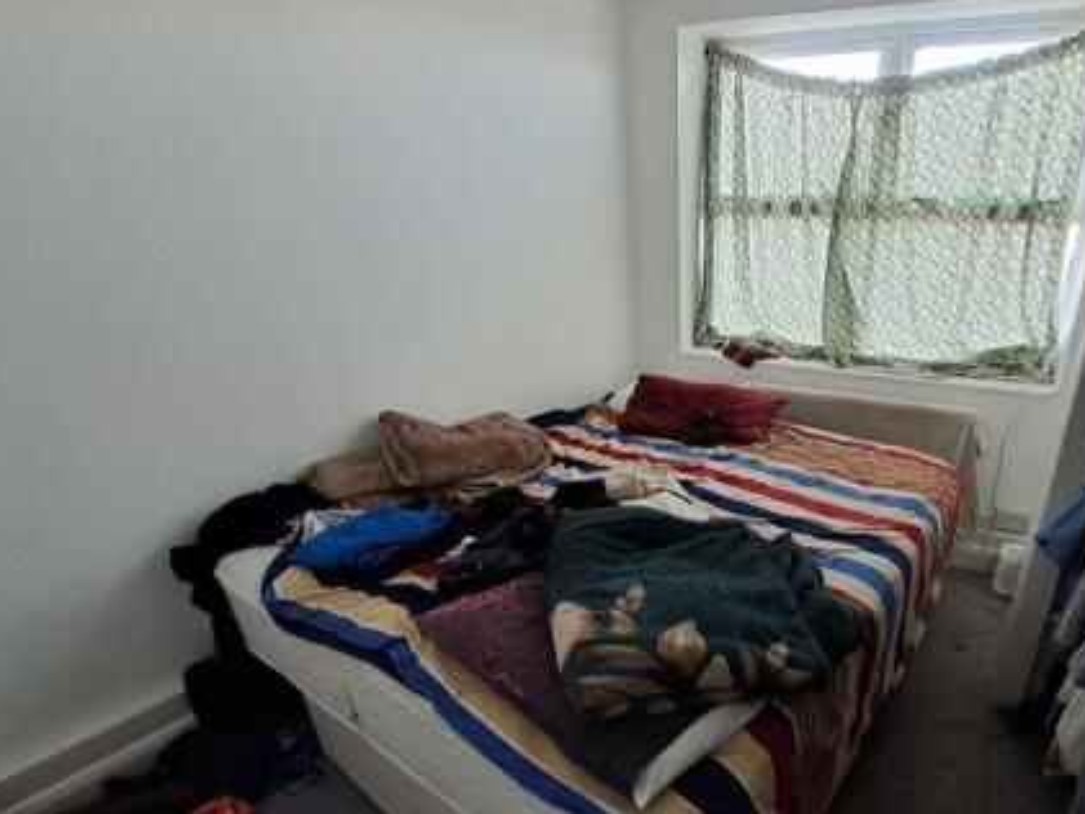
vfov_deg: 71.1
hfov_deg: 84.9
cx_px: 718
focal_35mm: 18
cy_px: 473
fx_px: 564
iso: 125
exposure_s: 1/50
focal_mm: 1.74
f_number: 2.2
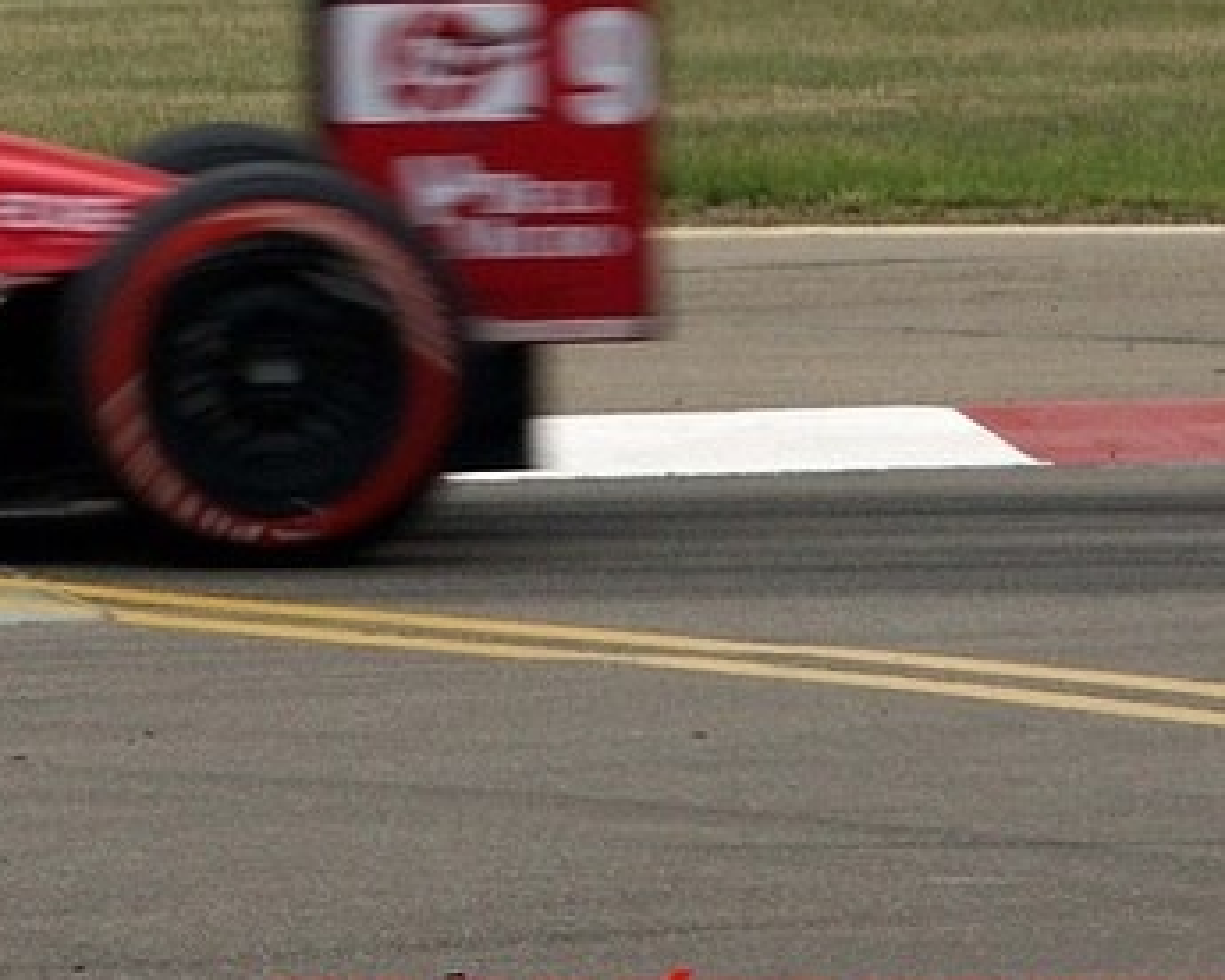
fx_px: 15844
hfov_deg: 4.4
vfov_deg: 3.5
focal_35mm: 437
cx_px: -78
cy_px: 89
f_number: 5.6
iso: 100
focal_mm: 48.85
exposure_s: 1/750
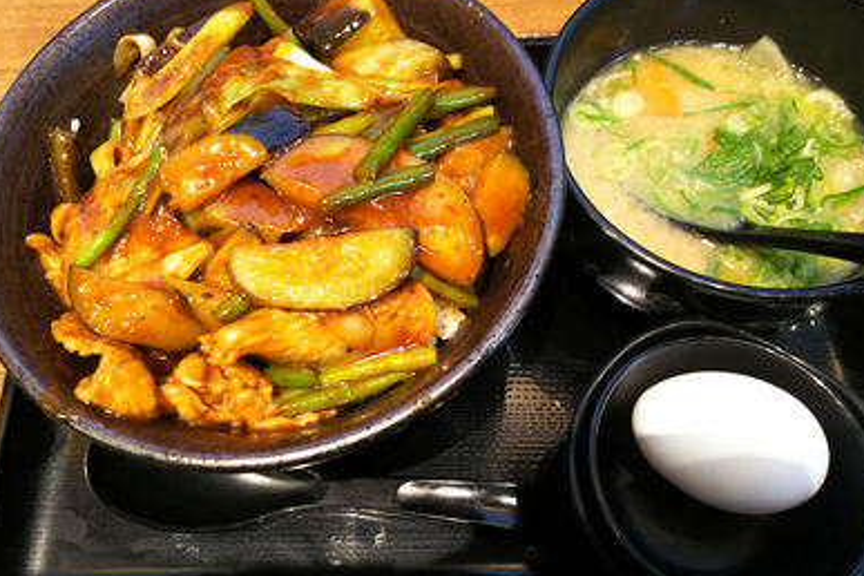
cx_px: 433
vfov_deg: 44.9
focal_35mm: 29
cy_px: 272
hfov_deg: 63.7
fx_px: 696
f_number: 1.9
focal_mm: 4.2
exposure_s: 1/30
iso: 100
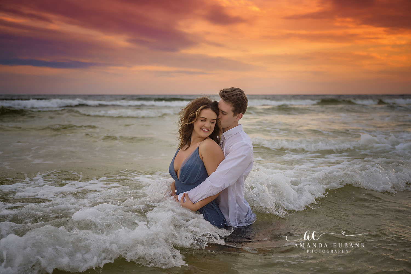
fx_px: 491
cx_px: 206
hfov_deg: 45.4
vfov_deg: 31.2
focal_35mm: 43
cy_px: 137
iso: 500
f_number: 3.2
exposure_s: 1/2000
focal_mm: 43
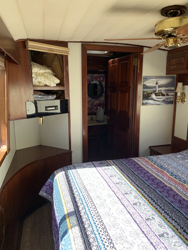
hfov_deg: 53.1
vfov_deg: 67.3
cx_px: 94
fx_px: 188
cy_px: 125
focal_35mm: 26
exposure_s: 1/121
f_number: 1.8
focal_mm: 4.25
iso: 64
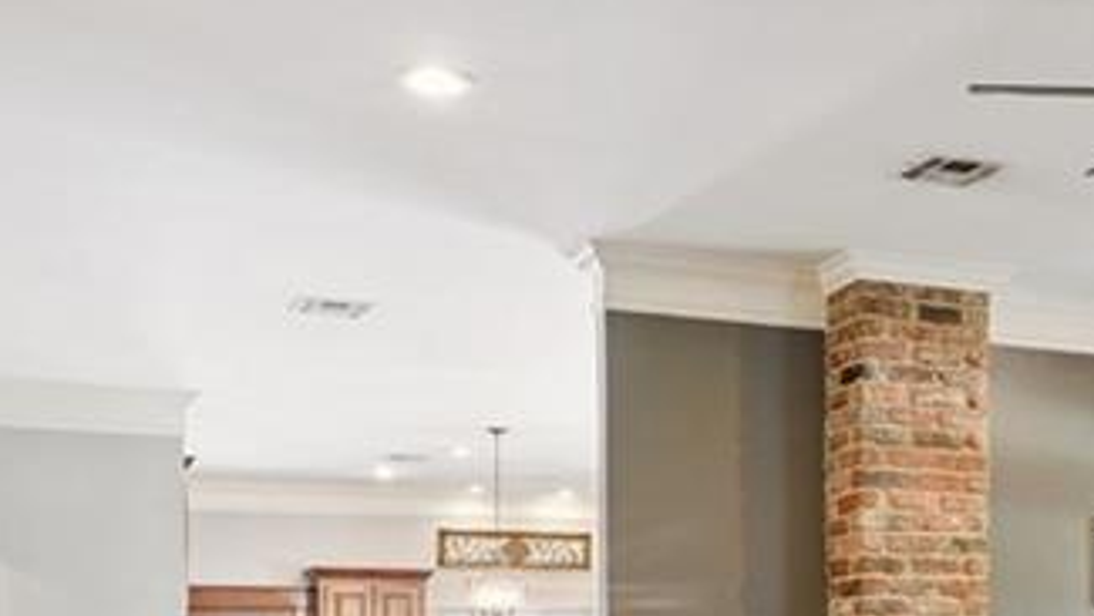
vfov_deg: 20.6
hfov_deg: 34.8
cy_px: 641
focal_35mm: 56
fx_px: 1625
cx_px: 1010
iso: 800
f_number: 11
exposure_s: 1/4
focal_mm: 17
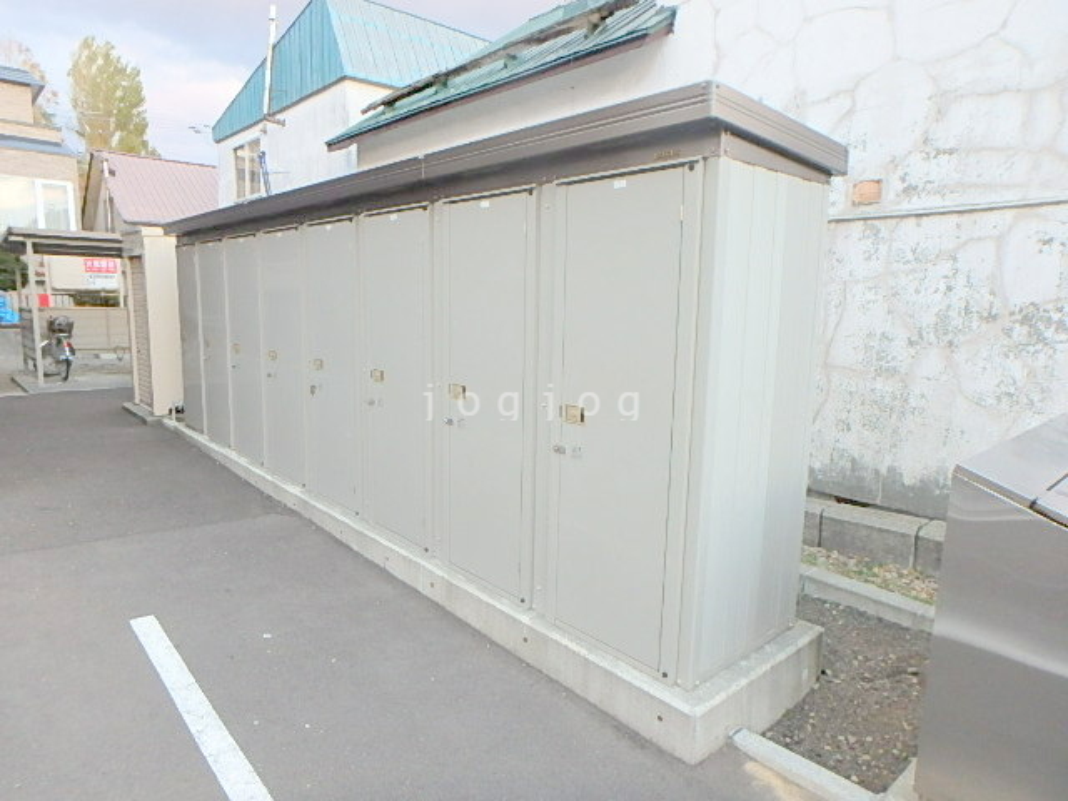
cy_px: 400
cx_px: 534
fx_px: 648
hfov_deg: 79.0
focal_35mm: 21
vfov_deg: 63.4
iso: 400
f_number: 3.5
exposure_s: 1/30
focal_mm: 3.7
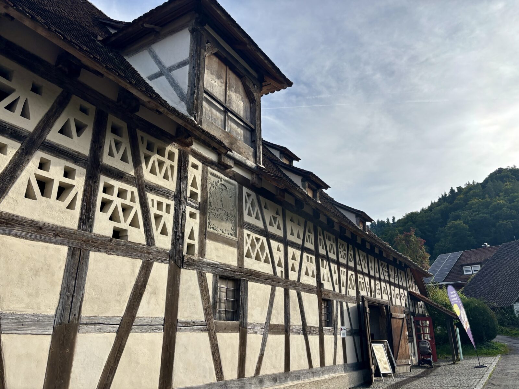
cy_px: 194
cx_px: 260
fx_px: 390
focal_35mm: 26
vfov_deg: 53.1
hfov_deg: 67.3
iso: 50
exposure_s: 1/3937
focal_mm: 5.96
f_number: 1.6
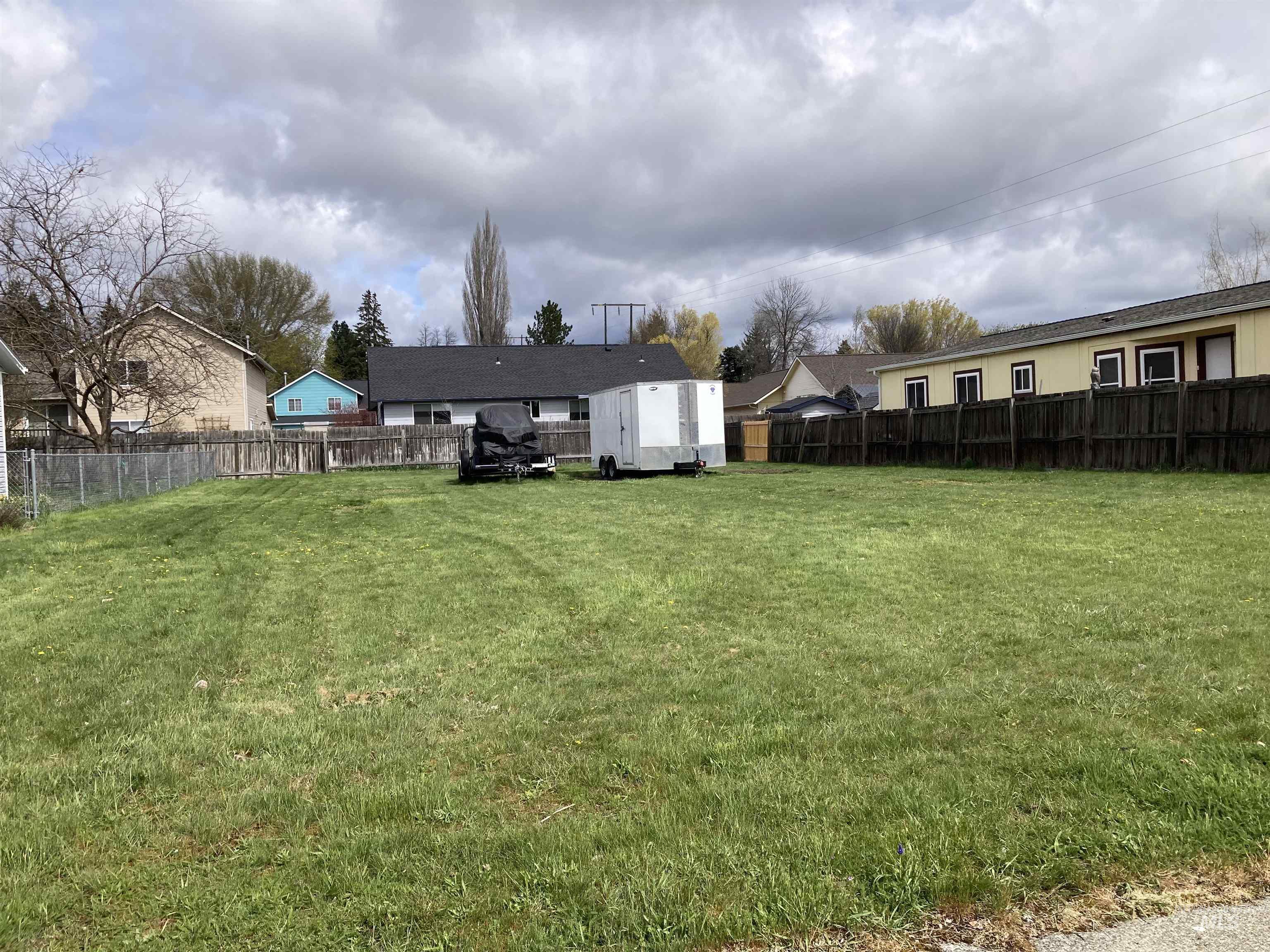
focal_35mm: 28
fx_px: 1027
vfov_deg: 49.7
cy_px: 476
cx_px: 635
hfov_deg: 63.4
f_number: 1.8
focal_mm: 3.99
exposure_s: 1/2404
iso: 20
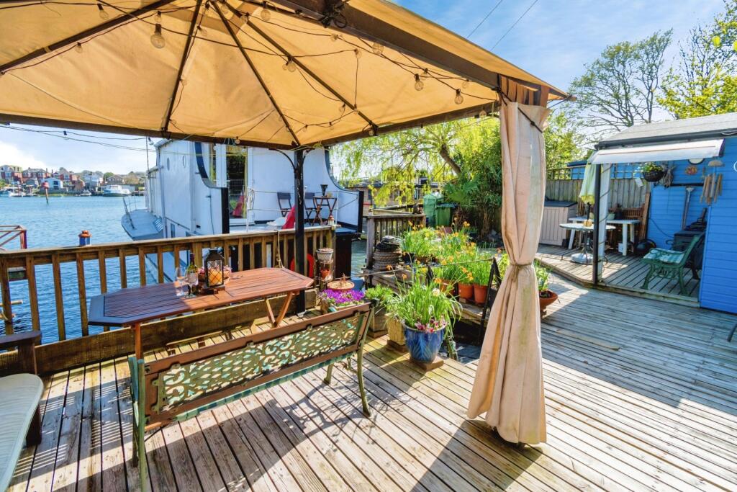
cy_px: 246
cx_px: 368
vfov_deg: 77.3
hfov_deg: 100.4
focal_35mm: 15
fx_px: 307
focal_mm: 10
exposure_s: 1/640
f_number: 7.1
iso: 200
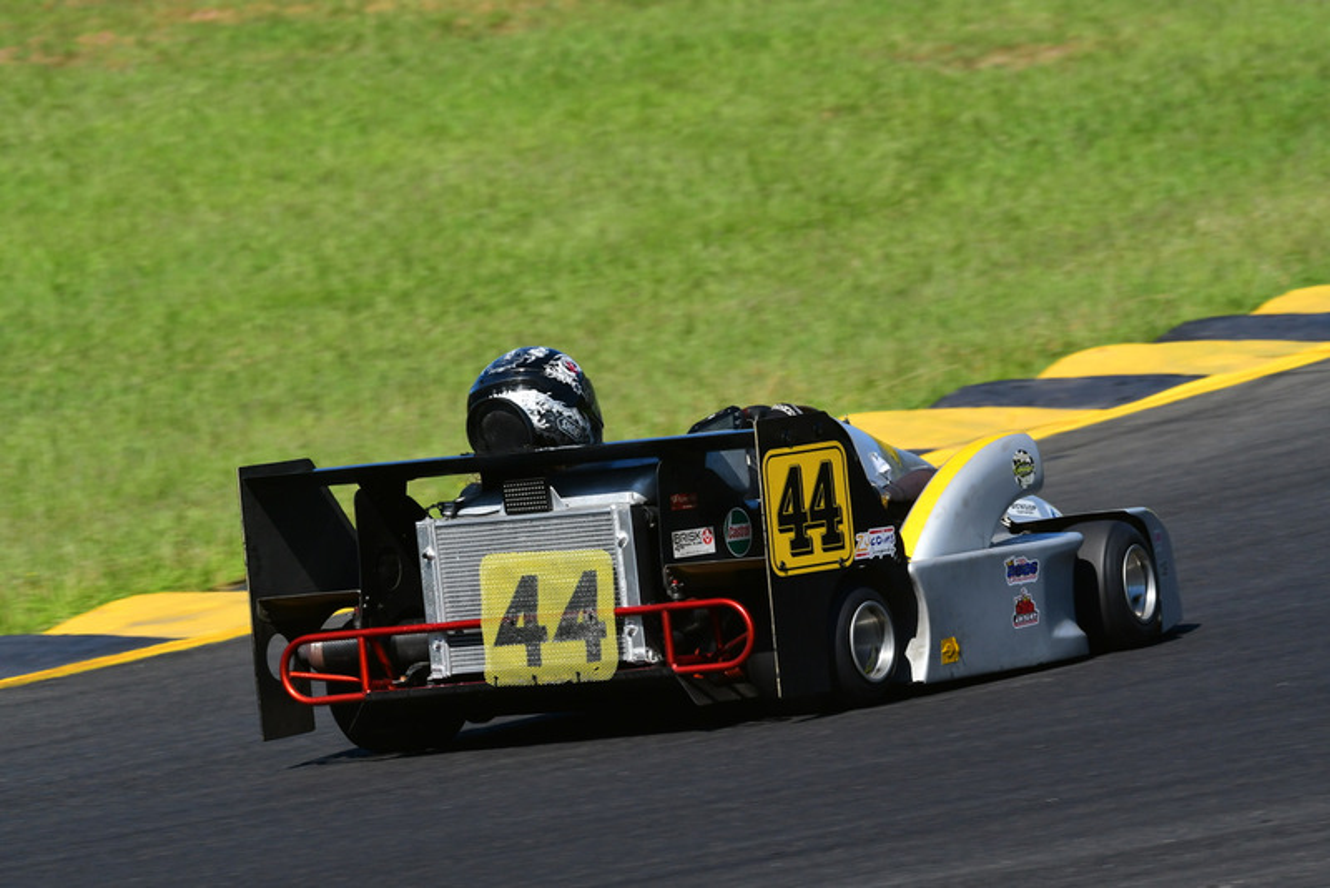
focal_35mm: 435
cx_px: 665
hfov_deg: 4.7
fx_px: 16076
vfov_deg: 3.2
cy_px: 444
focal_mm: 290
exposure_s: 1/640
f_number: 13
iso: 500
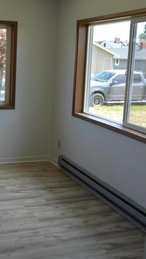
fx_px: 330
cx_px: 17
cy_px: 122
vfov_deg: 42.9
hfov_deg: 24.3
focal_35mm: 48
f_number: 5.6
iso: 250
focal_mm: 20
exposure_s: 1/125
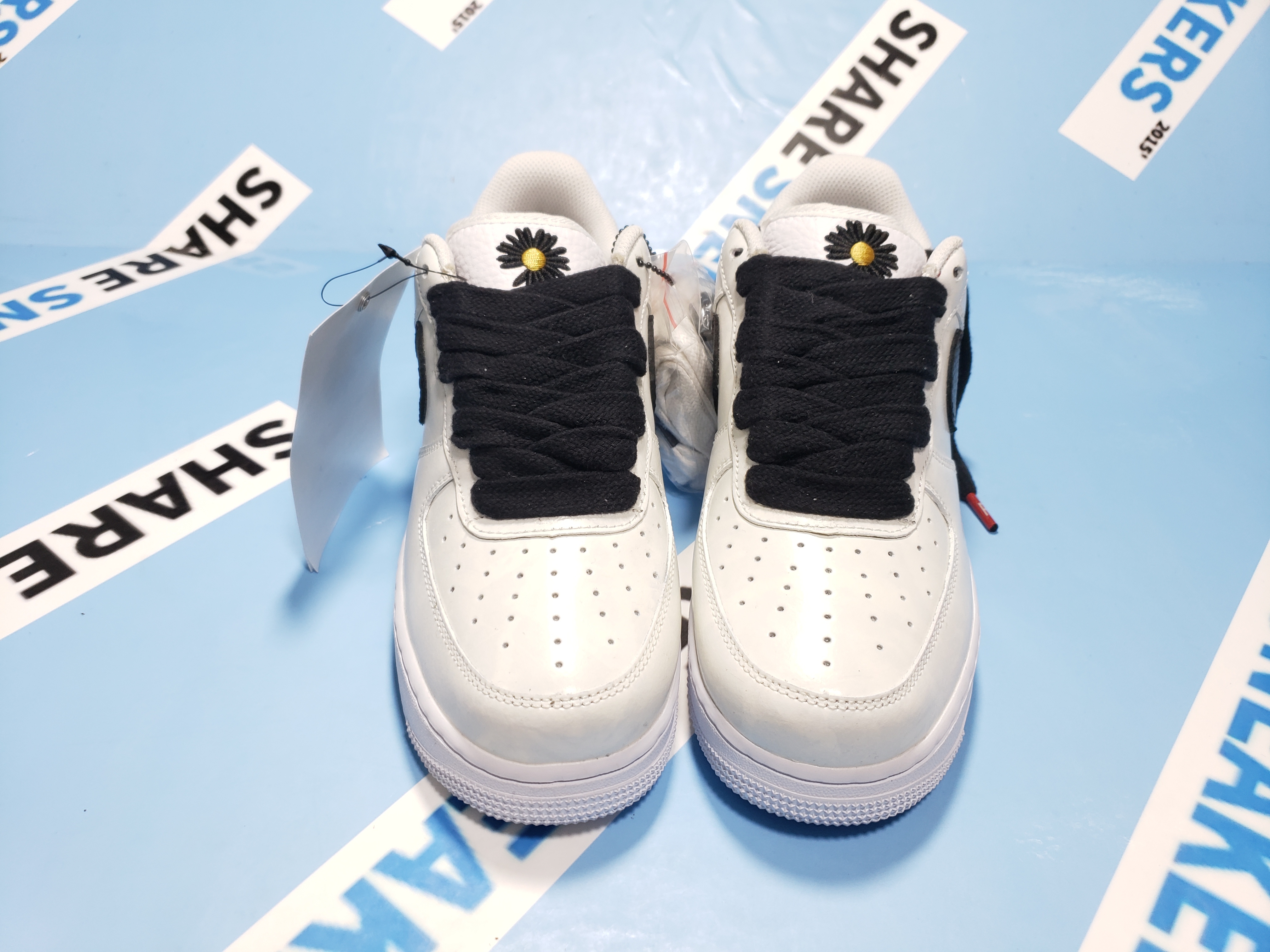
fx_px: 954
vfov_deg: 53.1
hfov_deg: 67.3
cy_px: 476
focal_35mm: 26
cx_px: 635
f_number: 1.5
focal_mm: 4.3
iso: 80
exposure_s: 1/100
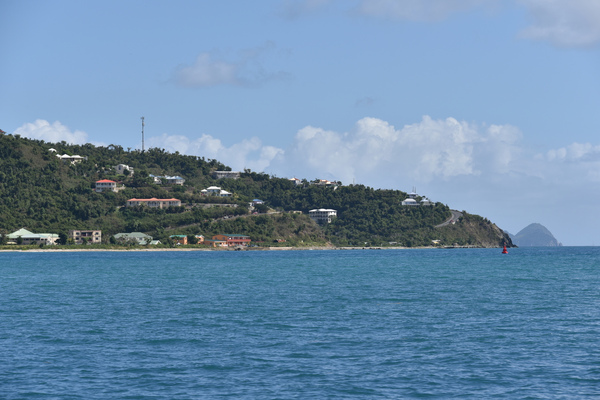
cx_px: 300
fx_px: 2250
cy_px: 200
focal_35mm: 135
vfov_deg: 10.2
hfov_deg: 15.2
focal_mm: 135
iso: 100
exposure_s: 1/320
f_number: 9
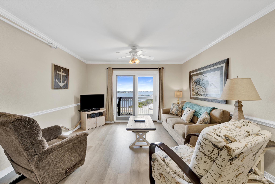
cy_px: 92
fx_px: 111
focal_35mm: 14
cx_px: 138
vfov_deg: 79.2
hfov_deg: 102.3
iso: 500
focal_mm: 14.5
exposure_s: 1/15
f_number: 11
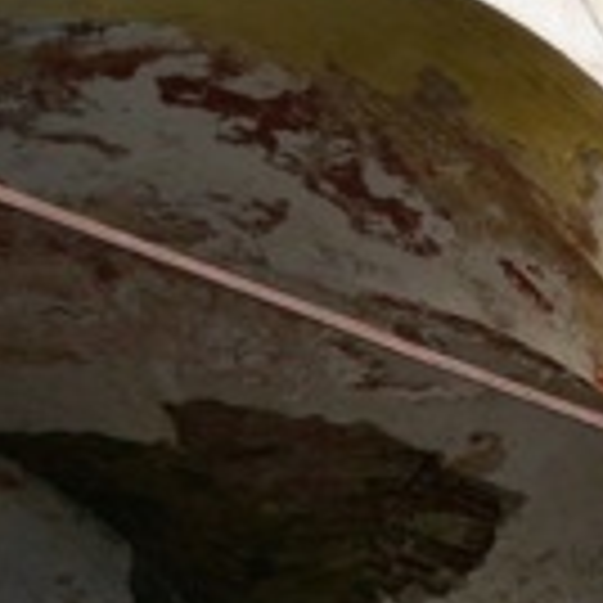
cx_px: 1359
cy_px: 893
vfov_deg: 14.8
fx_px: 2168
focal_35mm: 110
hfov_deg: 12.9
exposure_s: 1/100
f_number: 5
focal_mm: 18
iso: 400
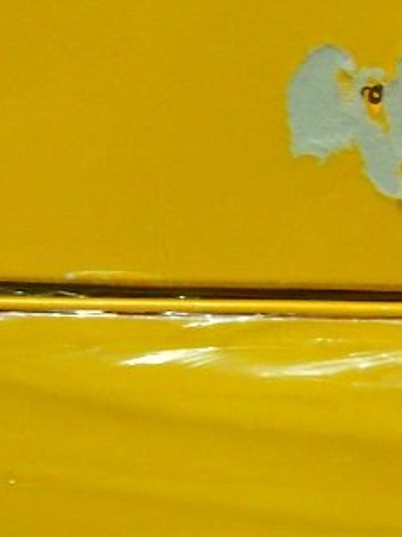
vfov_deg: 18.7
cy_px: 293
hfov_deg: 14.1
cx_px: 197
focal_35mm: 105
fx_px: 1627
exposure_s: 1/8
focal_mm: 6.72
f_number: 3.1
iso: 616
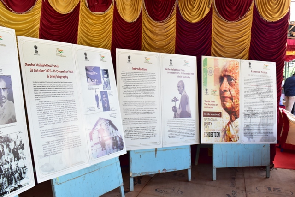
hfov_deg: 55.1
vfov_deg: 38.4
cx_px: 148
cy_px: 98
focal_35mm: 34
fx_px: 283
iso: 1250
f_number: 13
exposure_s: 1/100
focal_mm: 23
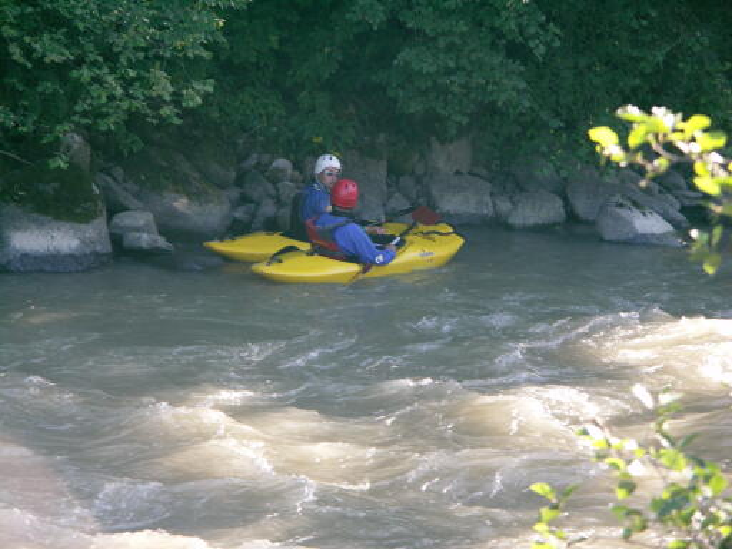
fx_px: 4229
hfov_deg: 9.9
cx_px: 366
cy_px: 274
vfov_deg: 7.4
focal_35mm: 200
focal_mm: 50.8
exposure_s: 1/200
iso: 200
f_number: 3.5
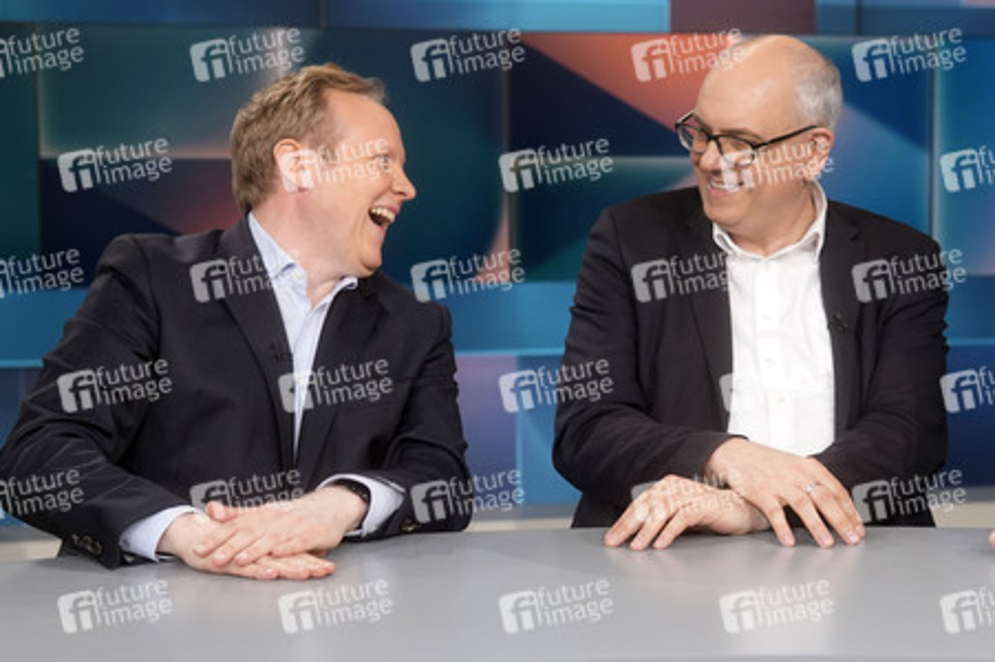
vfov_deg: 29.8
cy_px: 331
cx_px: 498
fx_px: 1243
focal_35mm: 45
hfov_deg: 43.6
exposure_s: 1/100
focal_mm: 30
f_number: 2.2
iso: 640
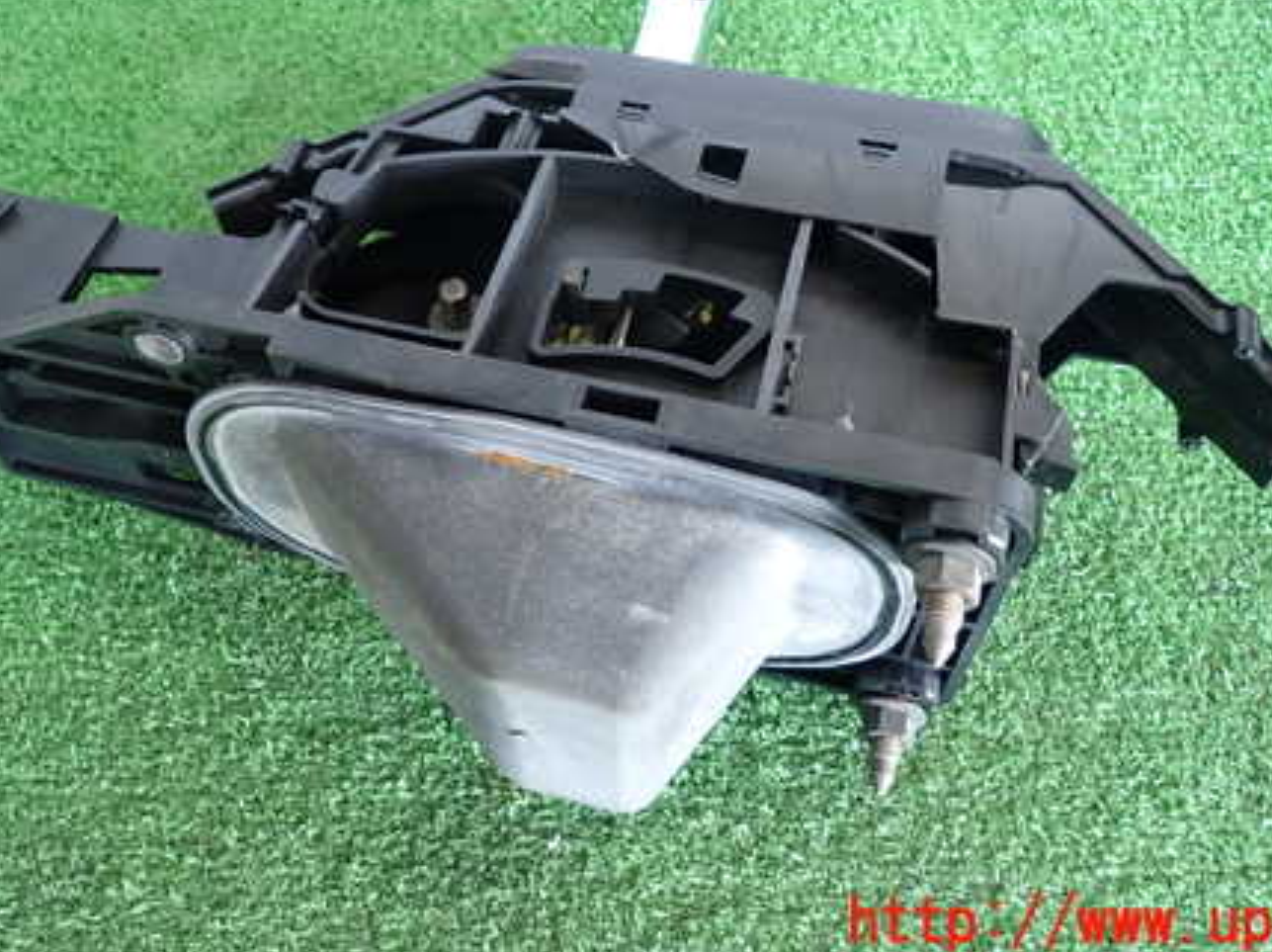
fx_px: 1285
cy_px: 294
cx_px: 629
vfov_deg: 40.0
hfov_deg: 52.7
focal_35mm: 35
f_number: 2
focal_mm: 4.5
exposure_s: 1/50
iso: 200
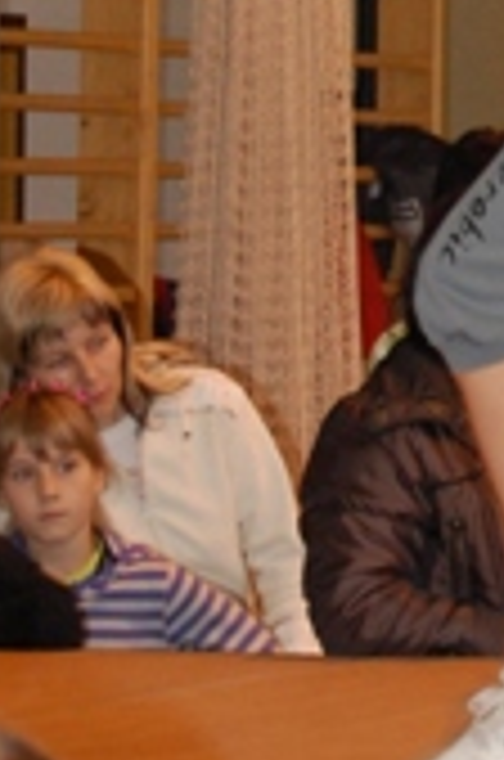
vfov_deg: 6.5
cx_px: 918
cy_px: -310
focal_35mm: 313
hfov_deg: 4.3
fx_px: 6597
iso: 1000
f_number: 5.6
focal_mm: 55
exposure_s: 1/60
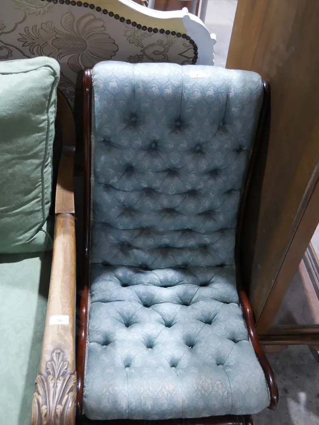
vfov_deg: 51.3
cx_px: 160
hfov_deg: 39.7
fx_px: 442
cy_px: 212
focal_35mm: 36
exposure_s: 1/60
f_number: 4
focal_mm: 18
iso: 800
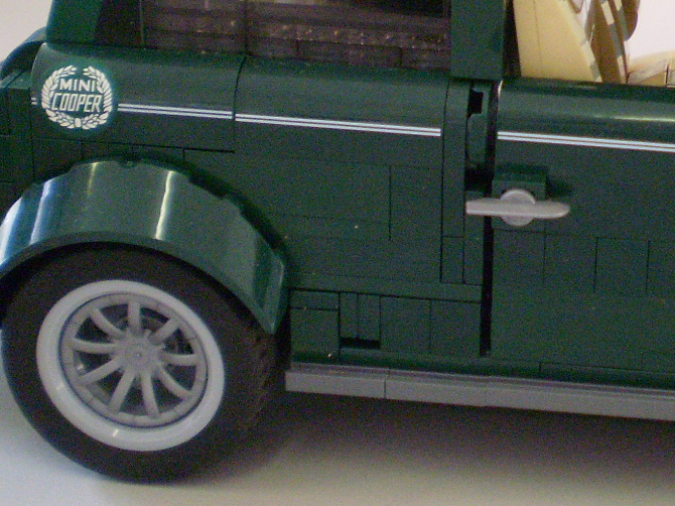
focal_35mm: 86
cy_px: 78
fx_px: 1676
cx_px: 611
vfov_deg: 17.0
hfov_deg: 22.2
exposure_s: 1/60
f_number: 3.1
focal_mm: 6.3
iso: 400
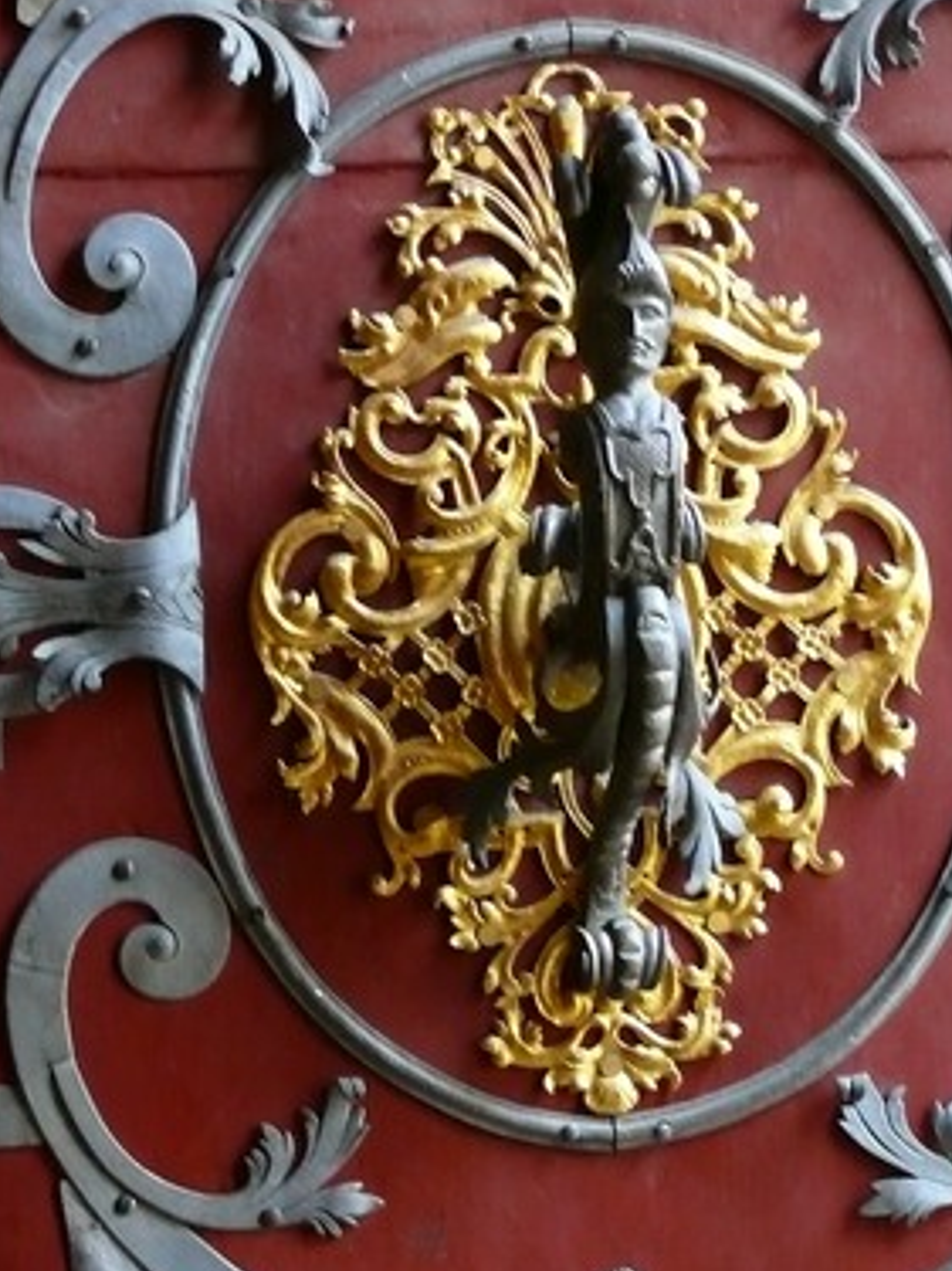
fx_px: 6824
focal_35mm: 186
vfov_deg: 10.6
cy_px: 386
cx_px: 640
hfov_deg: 8.0
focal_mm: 19.7
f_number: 3.2
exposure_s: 1/20
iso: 400
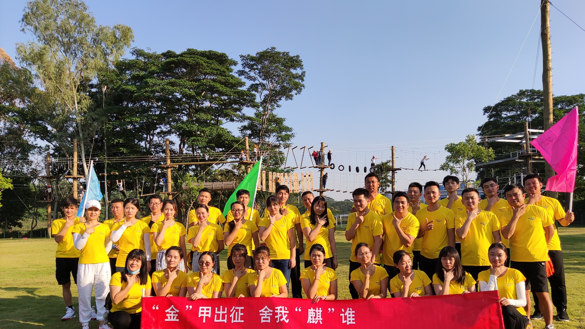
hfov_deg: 67.9
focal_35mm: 28
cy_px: 213
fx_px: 434
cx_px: 300
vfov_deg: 41.1
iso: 50
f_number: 1.79
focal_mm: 4.71
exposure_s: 1/1177
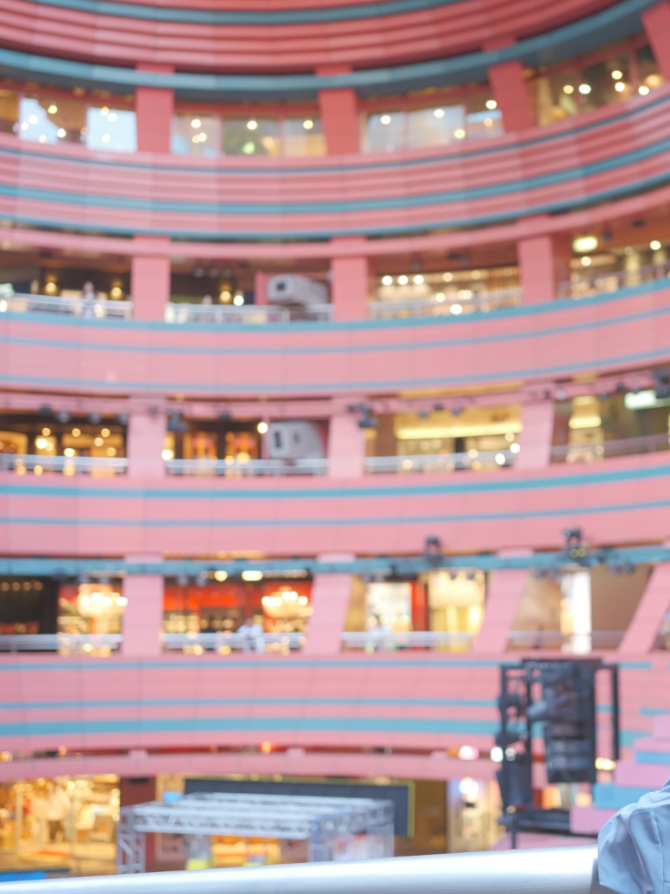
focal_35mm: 55
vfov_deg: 34.9
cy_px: 472
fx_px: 1420
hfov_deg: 26.2
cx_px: 509
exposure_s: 1/60
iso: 800
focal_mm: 45
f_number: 2.8
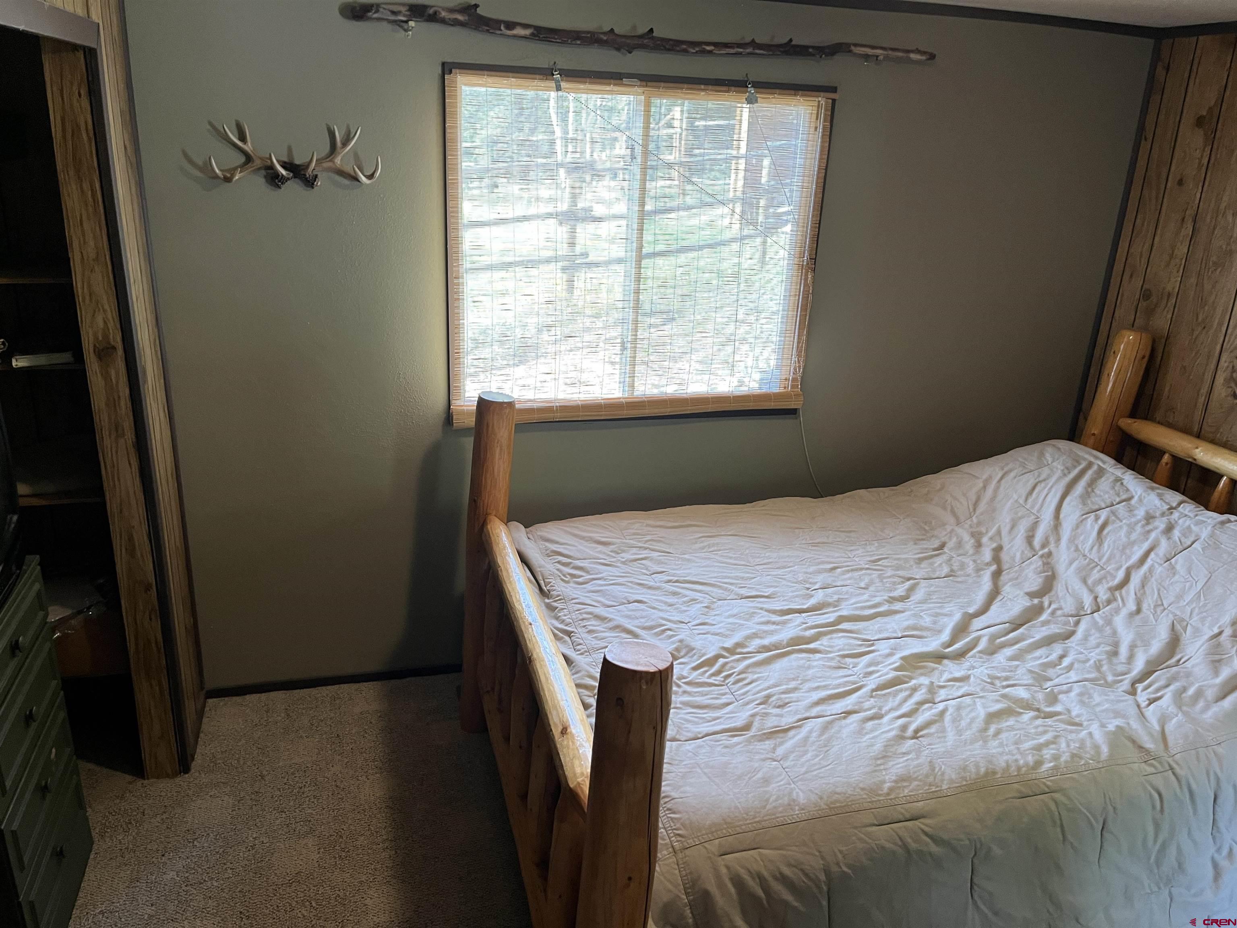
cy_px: 464
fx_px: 929
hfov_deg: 67.3
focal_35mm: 26
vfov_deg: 53.1
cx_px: 618
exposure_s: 1/60
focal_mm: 5.1
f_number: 1.6
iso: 125
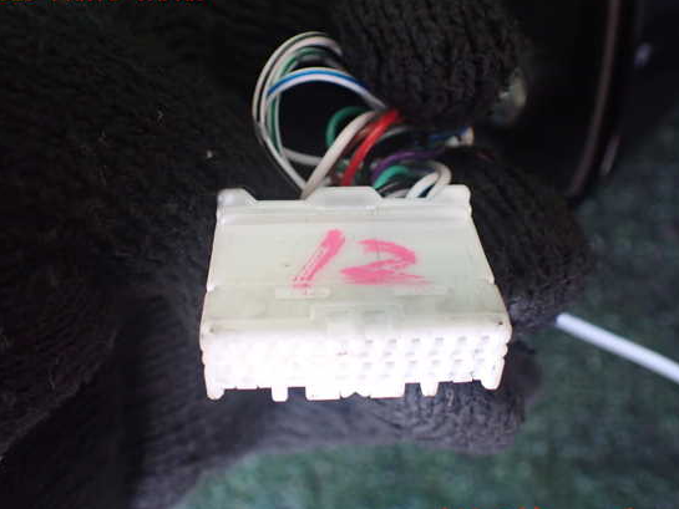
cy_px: 256
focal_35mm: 33
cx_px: 350
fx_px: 647
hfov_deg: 55.3
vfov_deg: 43.0
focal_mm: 5.4
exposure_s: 1/125
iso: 800
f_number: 2.3
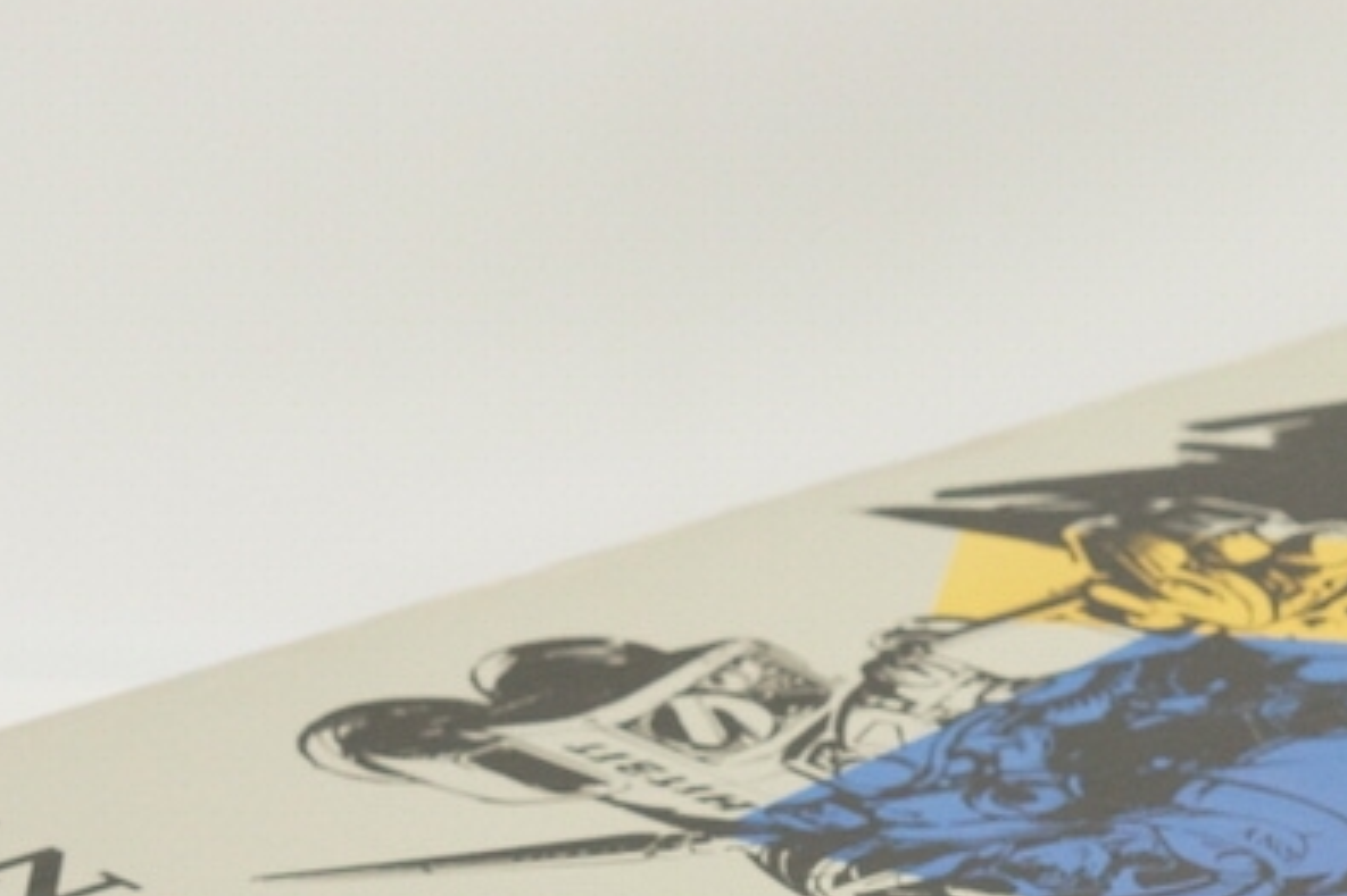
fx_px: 8527
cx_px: 1521
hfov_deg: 8.9
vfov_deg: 6.0
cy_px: 1356
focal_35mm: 228
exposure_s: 1/80
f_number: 6.3
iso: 640
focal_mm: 50
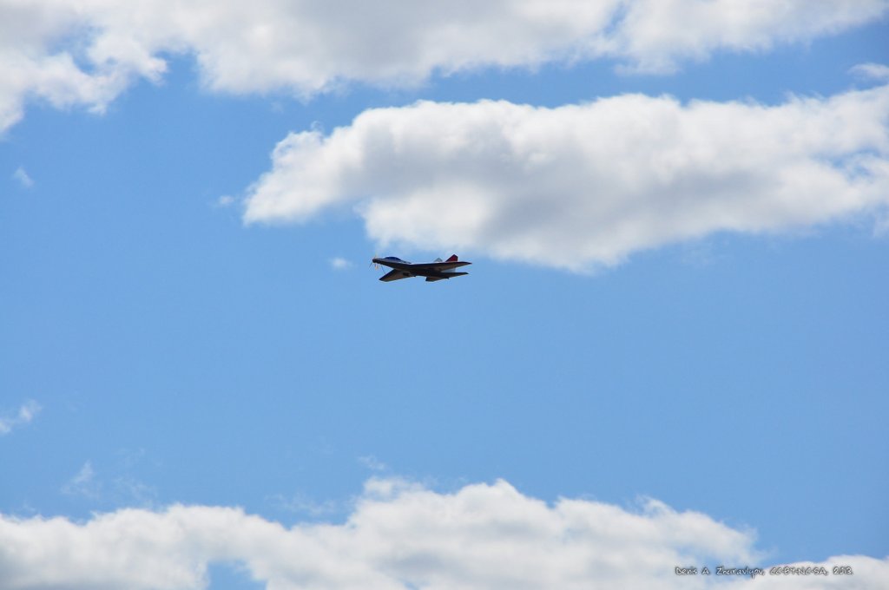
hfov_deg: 11.0
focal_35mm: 188
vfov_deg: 7.3
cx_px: 444
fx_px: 4624
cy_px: 295
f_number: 8
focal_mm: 125
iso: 200
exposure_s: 1/400
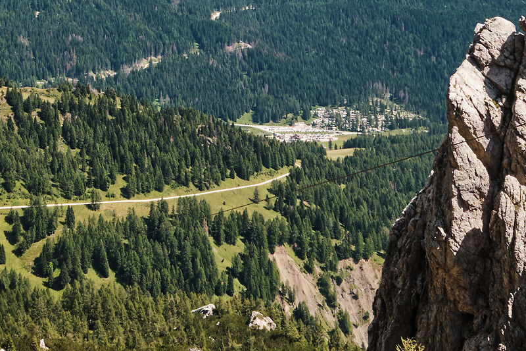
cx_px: 126
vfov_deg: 19.8
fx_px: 920
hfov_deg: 31.3
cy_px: -111
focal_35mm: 63
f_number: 11
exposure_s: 1/210
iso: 160
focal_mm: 14
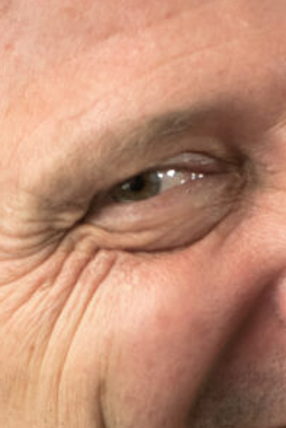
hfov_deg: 1.9
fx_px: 8664
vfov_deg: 2.8
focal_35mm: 728
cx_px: 487
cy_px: 634
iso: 1100
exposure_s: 1/200
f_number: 4
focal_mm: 105
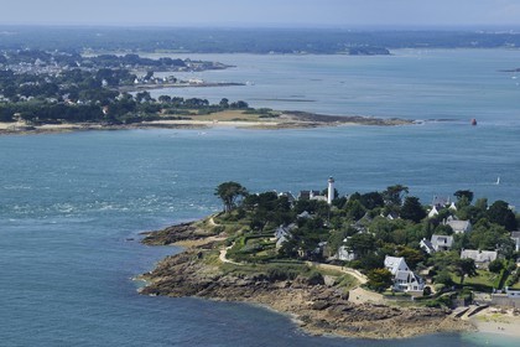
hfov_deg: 20.0
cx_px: 260
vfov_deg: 13.4
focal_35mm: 102
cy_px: 174
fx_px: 1473
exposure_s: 1/1250
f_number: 8
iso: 400
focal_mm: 102
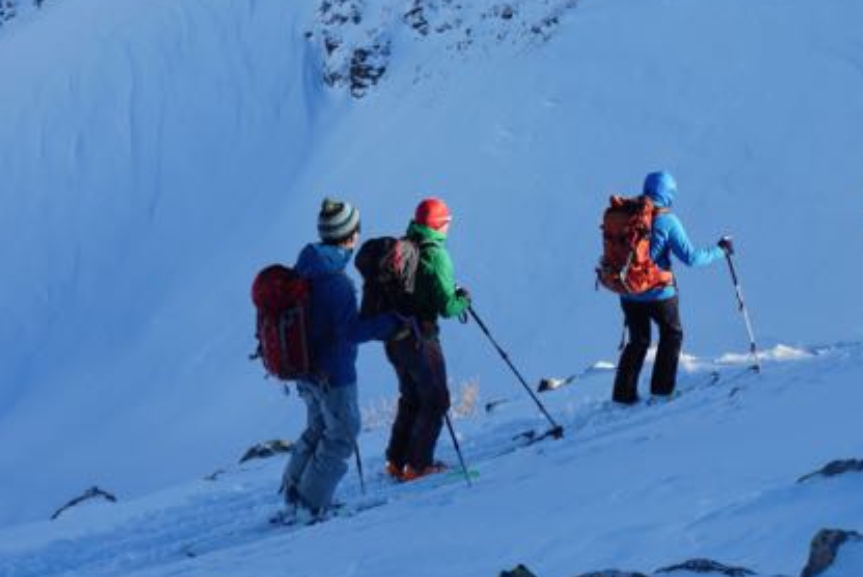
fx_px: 1991
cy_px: 219
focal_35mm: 83
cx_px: 645
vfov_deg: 16.5
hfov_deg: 24.2
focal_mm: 36
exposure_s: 1/100
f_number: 10
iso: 100
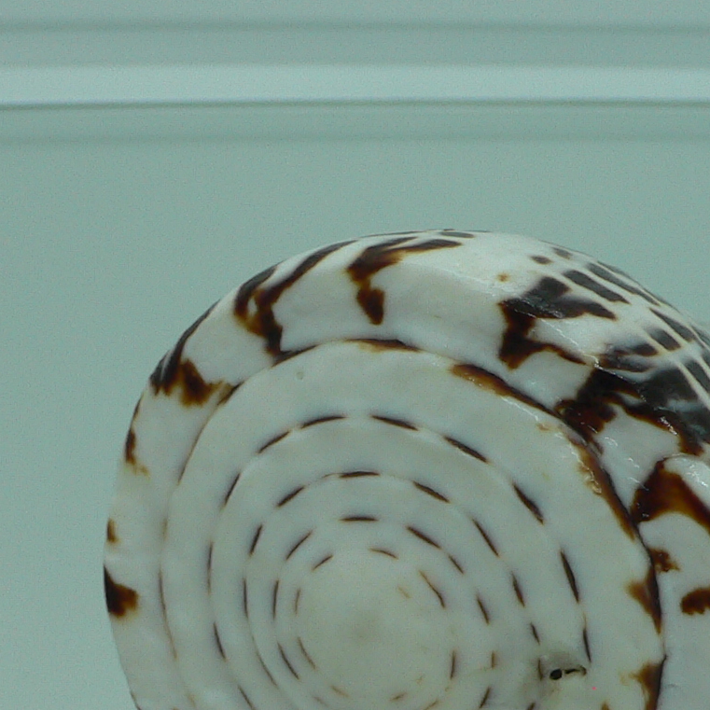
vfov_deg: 20.9
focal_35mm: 82
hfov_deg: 21.0
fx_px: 1903
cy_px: 550
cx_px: 489
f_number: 2.8
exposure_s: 1/80
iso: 80
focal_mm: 4.6
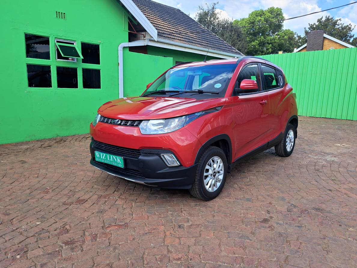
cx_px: 178
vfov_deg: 56.8
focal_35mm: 24
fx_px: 248
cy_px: 134
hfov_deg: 71.6
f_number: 1.8
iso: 50
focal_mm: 5.23
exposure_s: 1/318
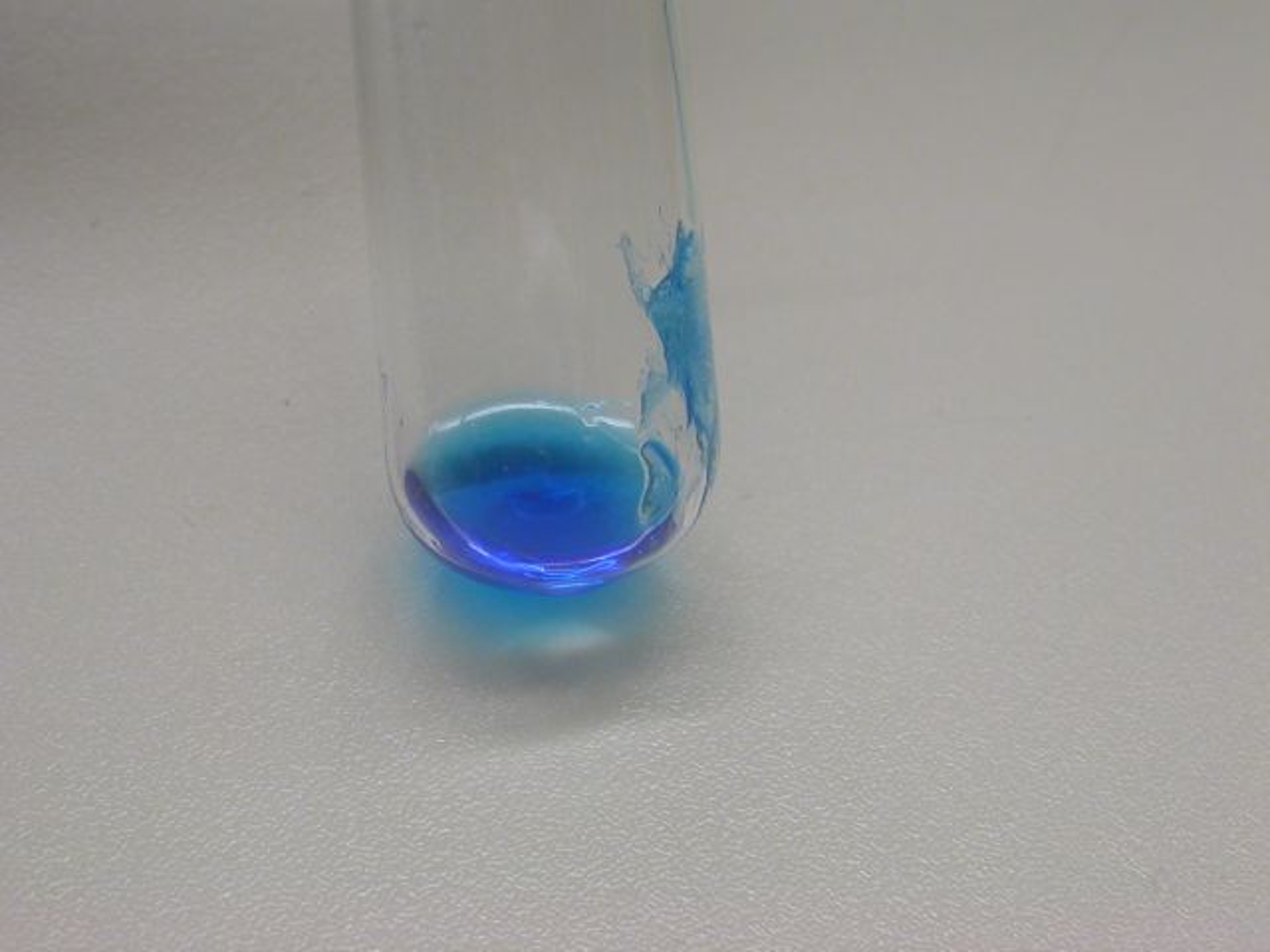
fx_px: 2348
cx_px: 635
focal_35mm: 64
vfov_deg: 22.9
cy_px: 476
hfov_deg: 30.3
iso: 100
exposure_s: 1/24.3
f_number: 3.5
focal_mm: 9.7
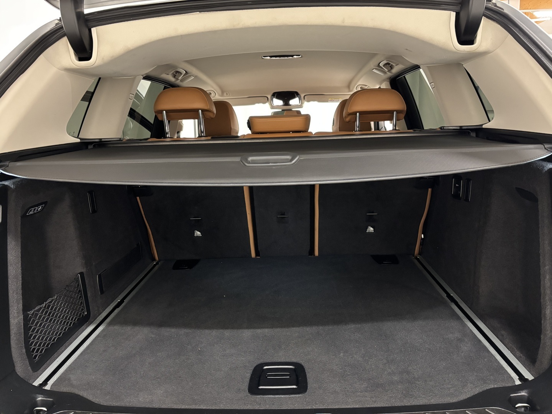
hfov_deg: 67.3
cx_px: 276
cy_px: 207
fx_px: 415
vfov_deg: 53.1
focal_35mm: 26
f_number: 1.6
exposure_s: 1/25
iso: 640
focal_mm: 5.96
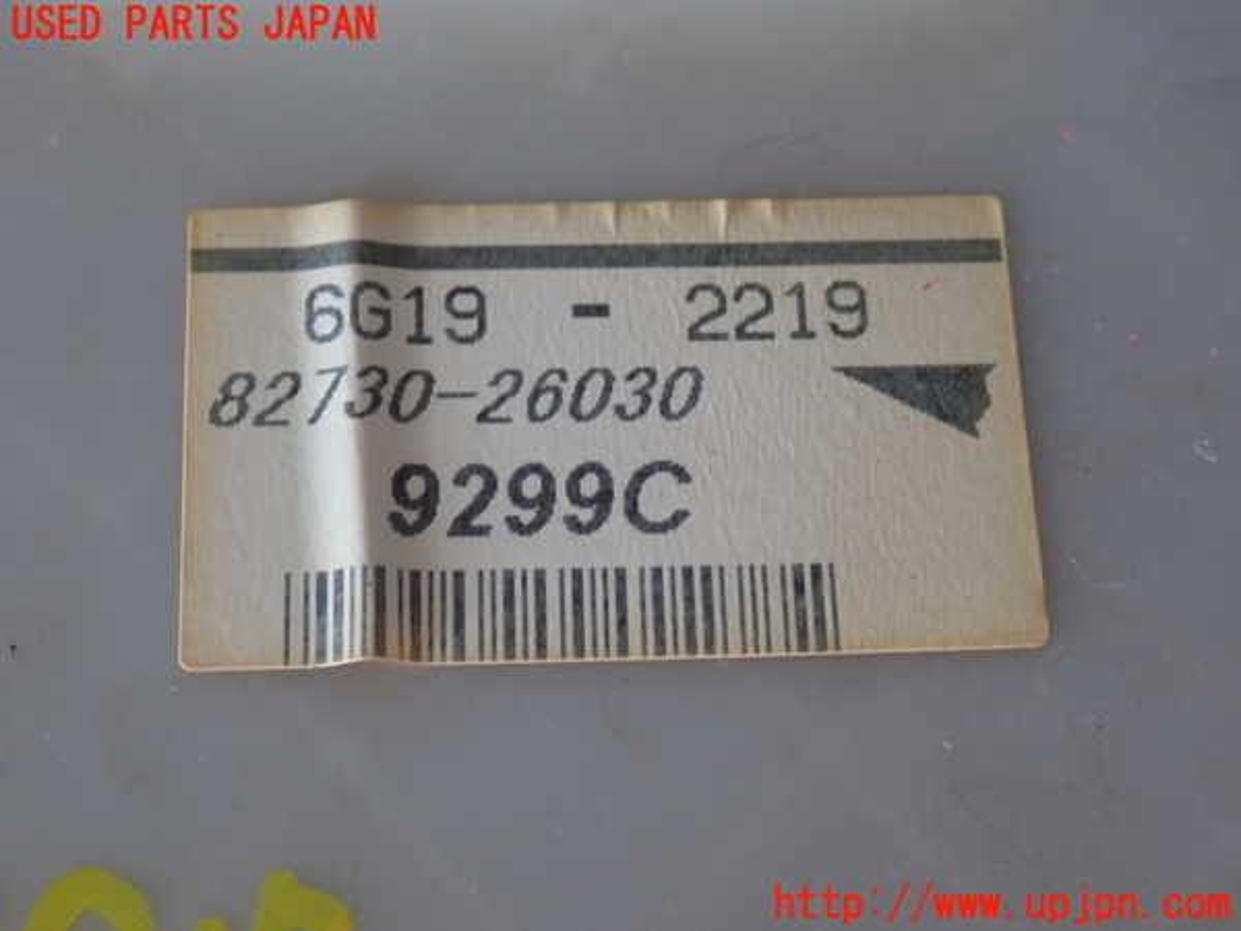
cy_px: 466
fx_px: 2223
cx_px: 620
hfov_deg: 31.2
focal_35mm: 62
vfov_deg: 23.7
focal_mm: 11.09
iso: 200
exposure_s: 1/60
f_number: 3.6
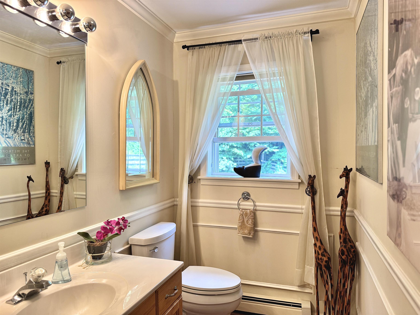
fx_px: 291
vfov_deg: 56.8
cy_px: 158
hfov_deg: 71.6
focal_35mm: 24
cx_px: 210
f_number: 1.78
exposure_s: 1/120
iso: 125
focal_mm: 6.76
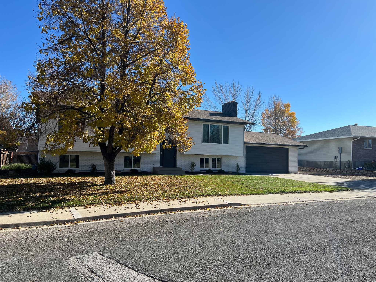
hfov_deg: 67.3
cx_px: 188
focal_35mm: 26
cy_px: 141
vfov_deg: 53.1
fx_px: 282
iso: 50
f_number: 1.5
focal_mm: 5.7
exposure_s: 1/3460
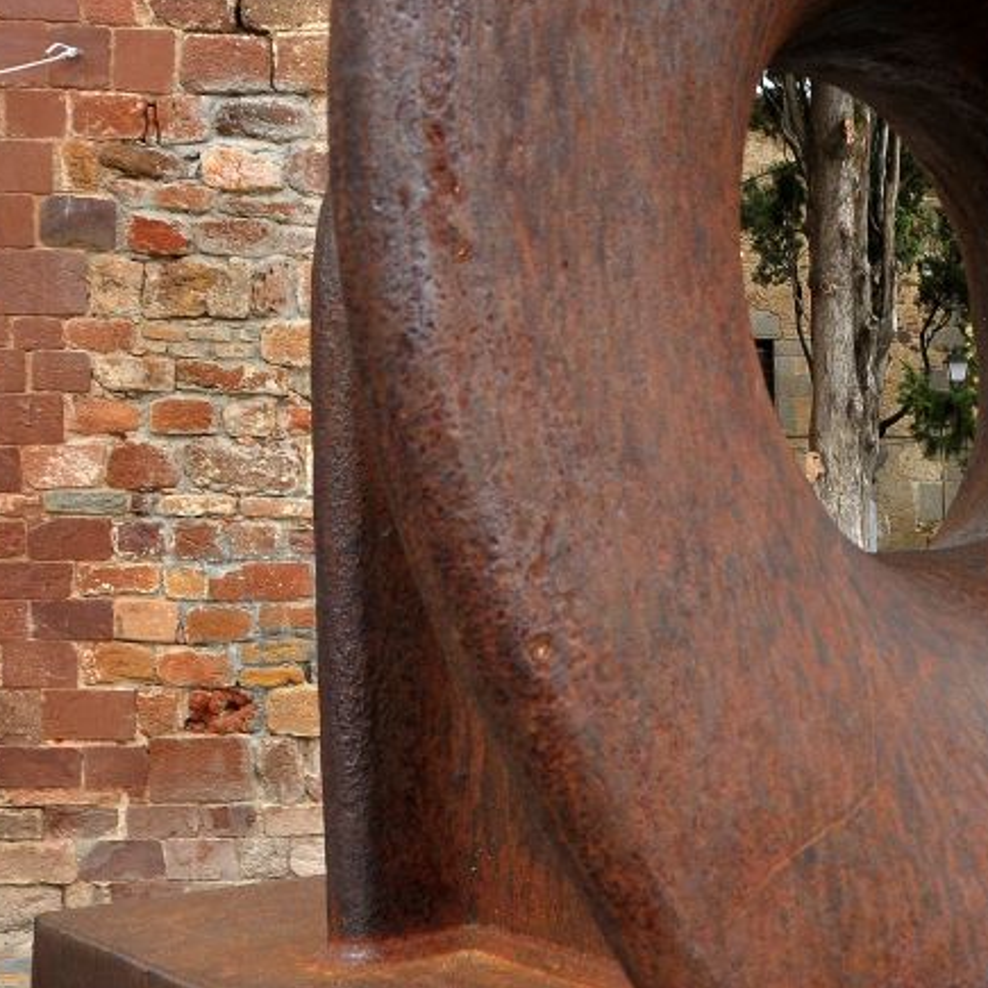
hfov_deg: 28.3
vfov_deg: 31.6
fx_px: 1744
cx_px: 1131
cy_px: 563
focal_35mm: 54
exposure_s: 1/200
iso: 500
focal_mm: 18
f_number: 7.1
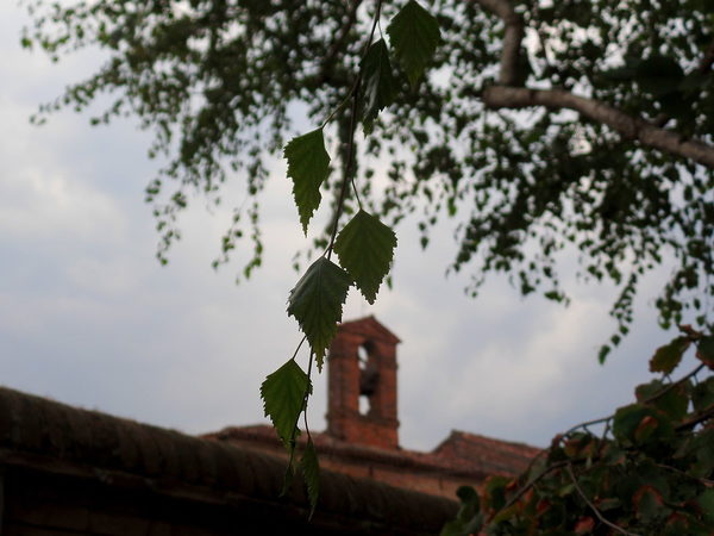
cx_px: 357
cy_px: 268
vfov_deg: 22.9
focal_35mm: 64
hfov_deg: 30.3
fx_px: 1320
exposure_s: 1/45
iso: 100
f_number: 3.6
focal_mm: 11.4
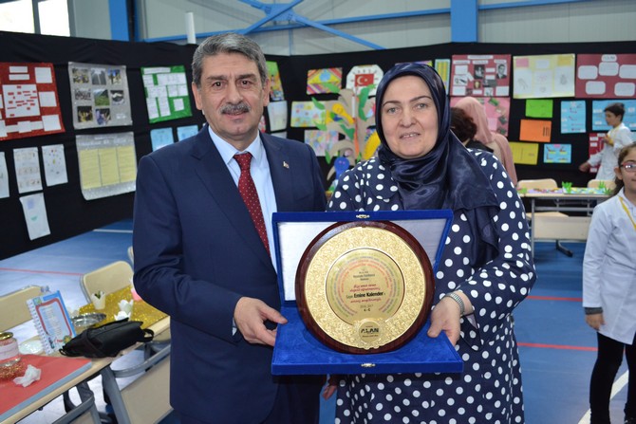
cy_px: 212
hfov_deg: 57.2
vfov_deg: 40.0
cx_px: 318
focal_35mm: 33
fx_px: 583
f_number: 4
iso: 1400
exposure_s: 1/60
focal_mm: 22
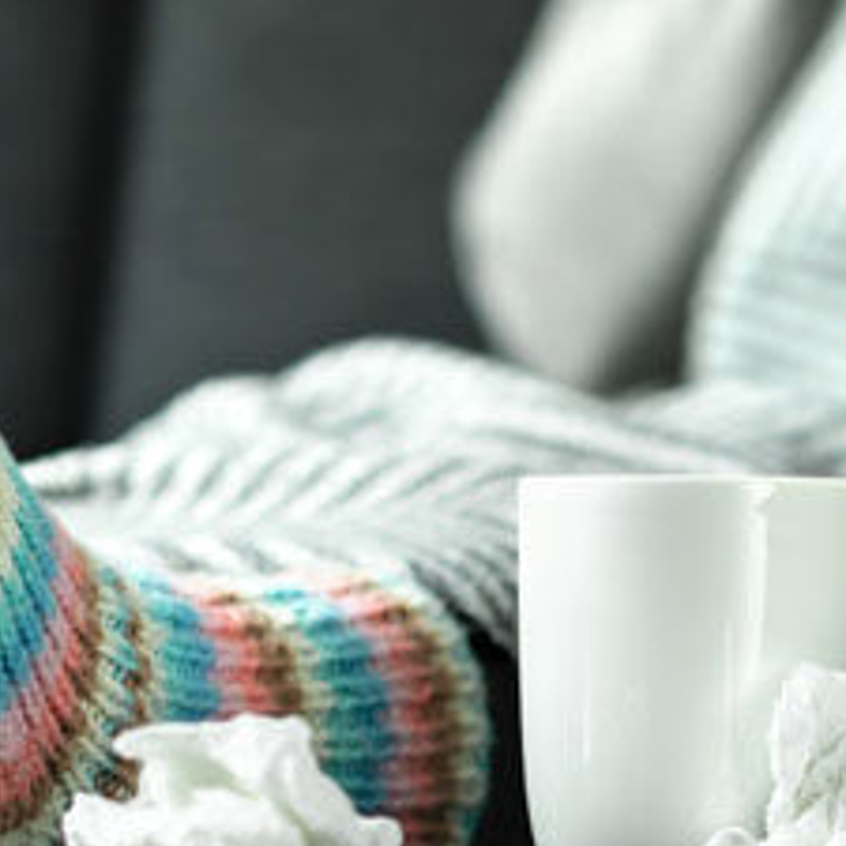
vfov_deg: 7.0
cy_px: 188
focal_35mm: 251
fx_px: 6940
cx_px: 402
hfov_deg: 7.0
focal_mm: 85
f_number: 2.8
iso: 100
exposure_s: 1
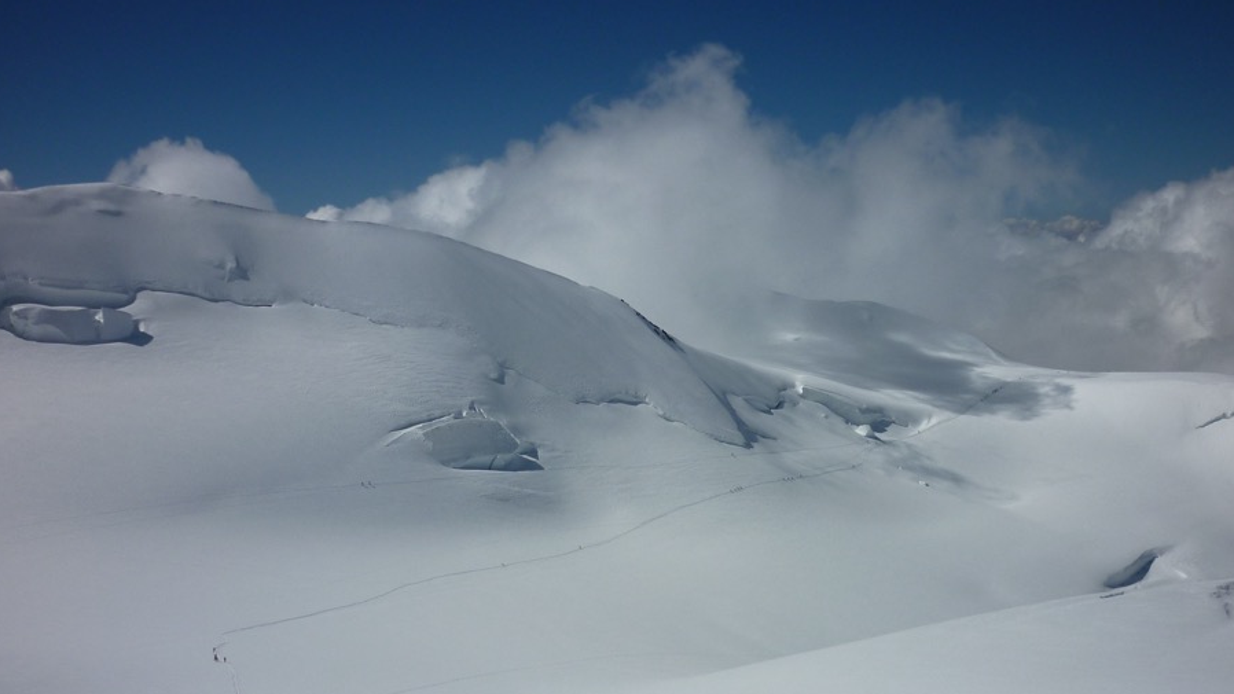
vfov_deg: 29.0
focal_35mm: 41
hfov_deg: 49.4
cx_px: 653
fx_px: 1341
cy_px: 374
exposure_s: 1/1000
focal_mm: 5.5
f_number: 8
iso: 80
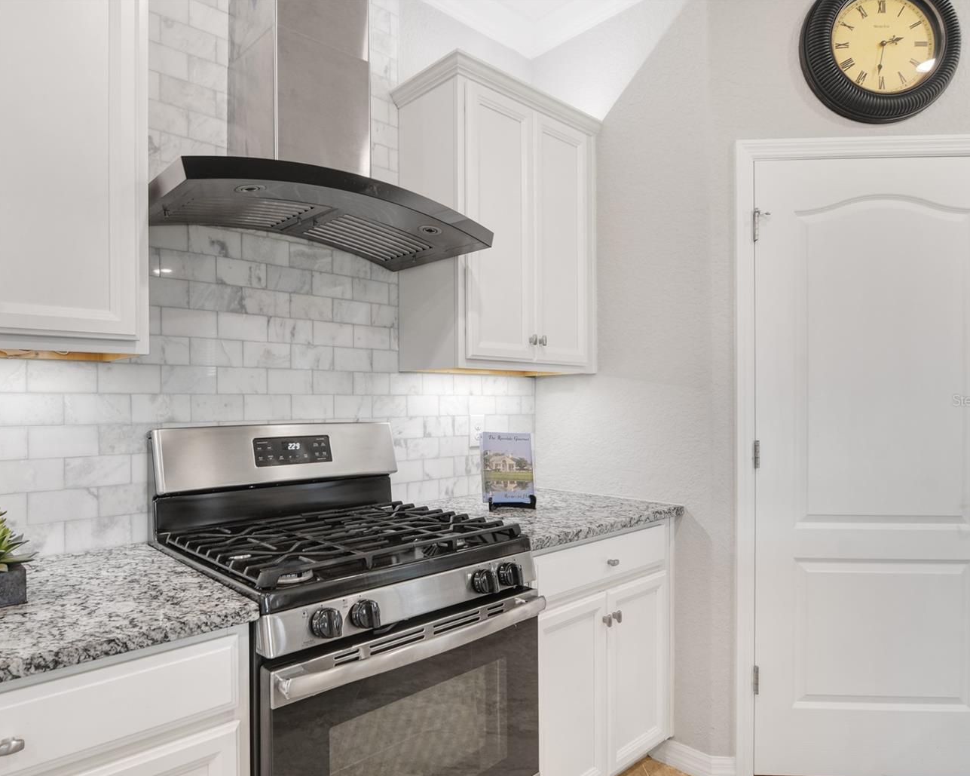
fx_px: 603
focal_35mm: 21
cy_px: 400
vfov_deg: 65.5
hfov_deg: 77.2
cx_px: 417
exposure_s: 1/1.67
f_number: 9
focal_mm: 12
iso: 125
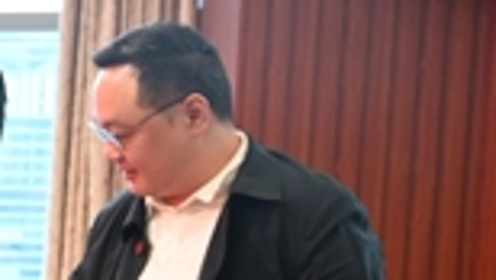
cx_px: -528
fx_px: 1848
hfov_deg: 13.0
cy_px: 402
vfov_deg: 8.5
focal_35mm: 140
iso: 2000
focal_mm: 29.5
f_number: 4
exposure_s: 1/100
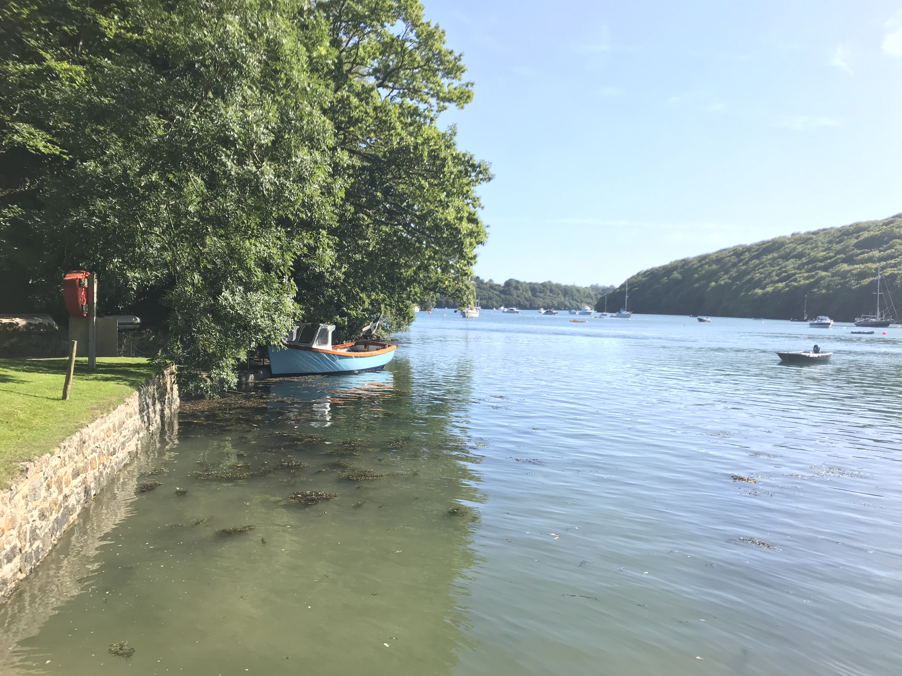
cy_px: 338
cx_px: 451
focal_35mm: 28
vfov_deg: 49.7
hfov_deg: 63.4
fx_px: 730
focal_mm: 3.99
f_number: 1.8
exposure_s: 1/855
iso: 20
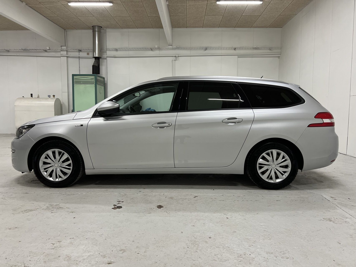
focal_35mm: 26
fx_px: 267
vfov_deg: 53.1
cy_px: 134
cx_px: 178
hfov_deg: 67.3
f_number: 1.5
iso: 125
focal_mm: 5.7
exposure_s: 1/100
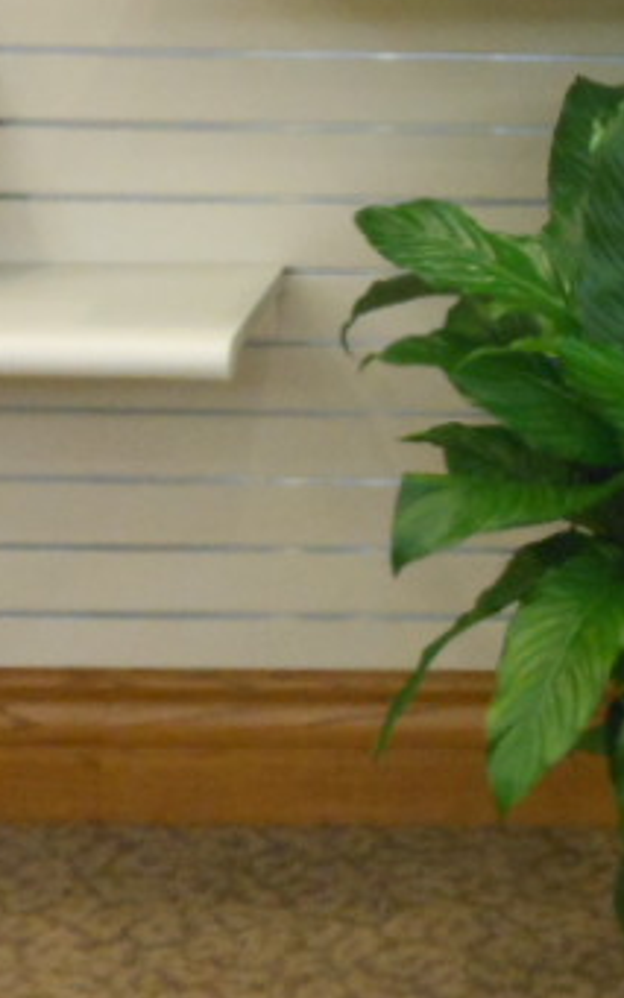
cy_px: 117
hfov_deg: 12.1
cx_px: 776
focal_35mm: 105
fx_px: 2858
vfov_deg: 19.5
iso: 400
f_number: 3.5
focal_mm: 6
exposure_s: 1/20
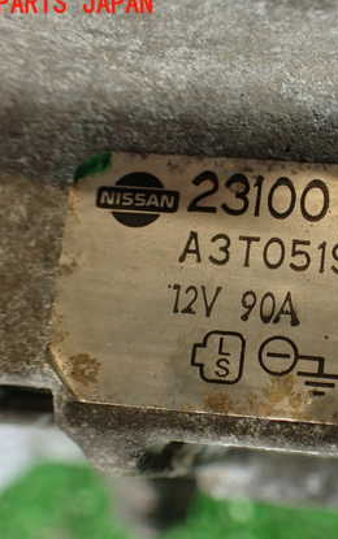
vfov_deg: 41.0
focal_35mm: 49
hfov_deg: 25.5
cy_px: 281
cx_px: 307
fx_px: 721
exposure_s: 1/50
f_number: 2.4
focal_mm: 5.79
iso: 200
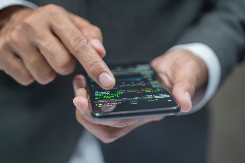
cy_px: 82
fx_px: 490
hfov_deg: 28.1
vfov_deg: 18.9
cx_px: 122
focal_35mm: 72
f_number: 2.8
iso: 640
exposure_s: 1/60
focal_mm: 72
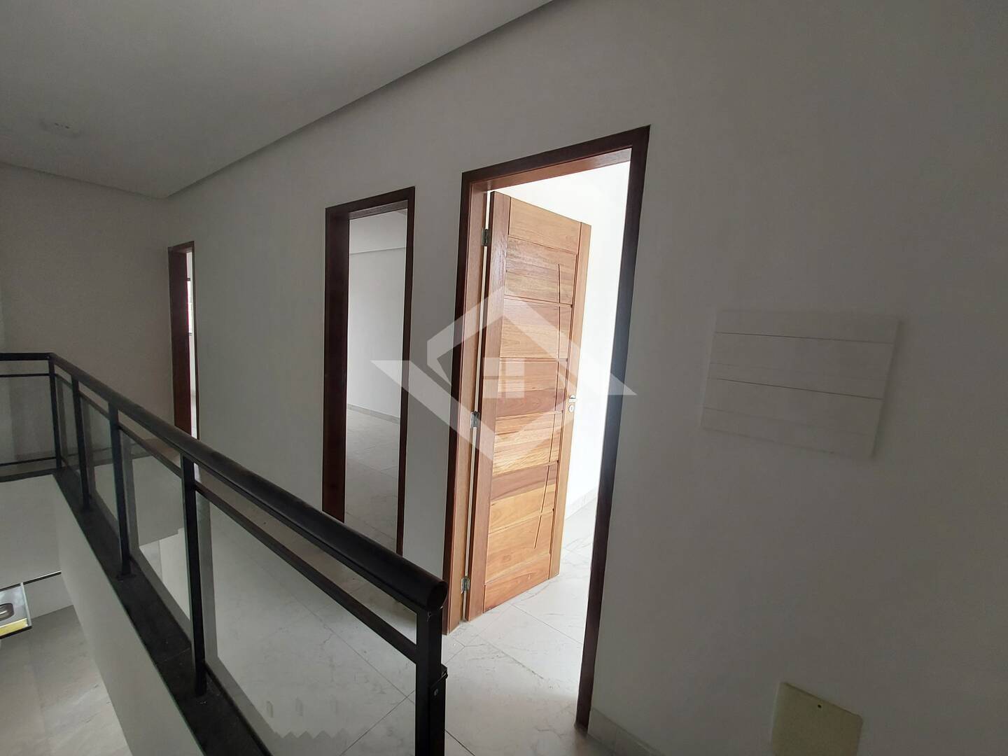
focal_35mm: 13
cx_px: 504
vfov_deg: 89.9
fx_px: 379
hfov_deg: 106.2
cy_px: 378
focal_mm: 1.42
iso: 80
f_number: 2.2
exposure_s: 1/120
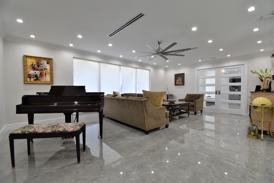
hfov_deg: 100.4
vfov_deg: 77.3
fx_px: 114
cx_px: 137
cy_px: 92
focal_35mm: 15
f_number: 7.1
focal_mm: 10
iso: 400
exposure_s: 1/40
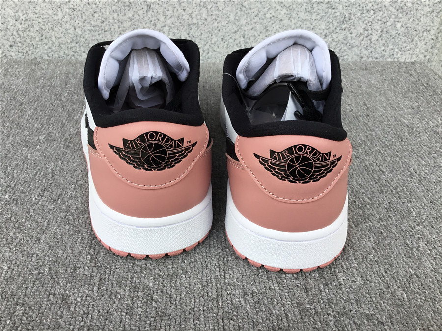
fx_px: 396
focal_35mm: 31
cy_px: 166
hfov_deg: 58.4
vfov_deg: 45.4
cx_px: 221
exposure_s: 1/210
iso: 25
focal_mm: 3.3
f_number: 2.4
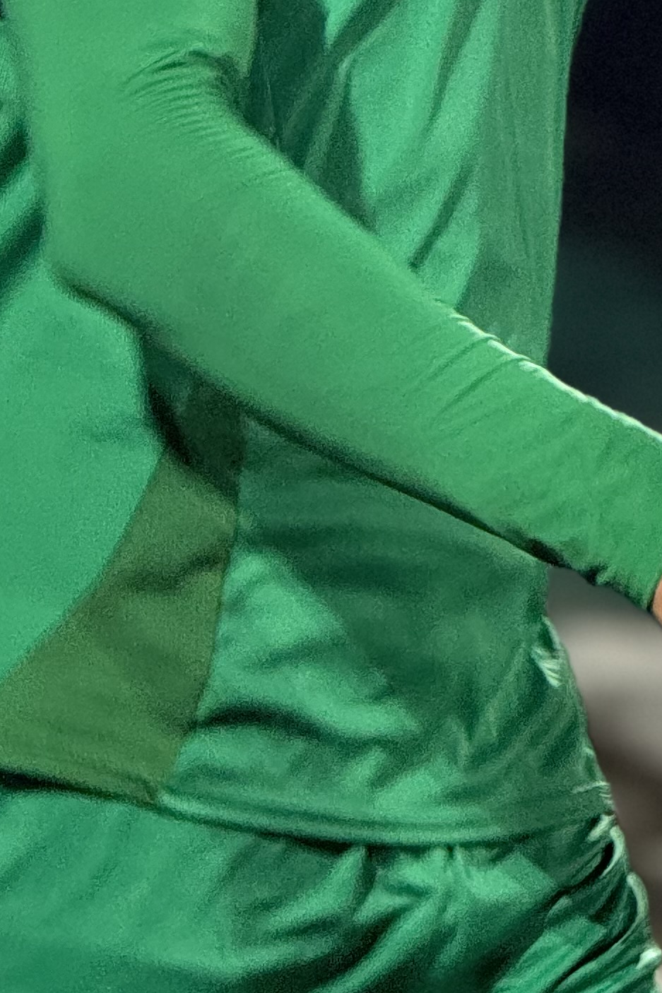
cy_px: -386
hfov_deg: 3.8
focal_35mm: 358
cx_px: 571
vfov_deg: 5.7
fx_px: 9876
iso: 400
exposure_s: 1/50
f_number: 2.8
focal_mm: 15.66
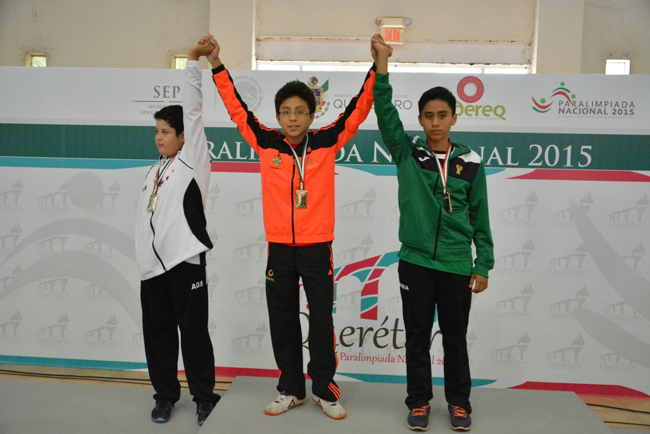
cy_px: 217
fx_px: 596
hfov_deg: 57.2
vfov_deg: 40.0
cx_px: 325
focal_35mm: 33
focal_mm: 22
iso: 6400
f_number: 4
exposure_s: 1/800
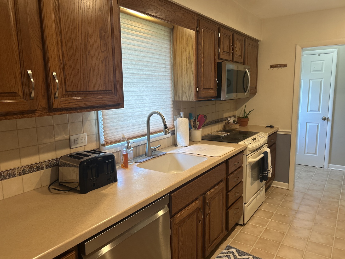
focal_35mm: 26
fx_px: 259
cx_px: 172
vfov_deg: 53.1
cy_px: 130
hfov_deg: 67.3
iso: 100
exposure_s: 1/60
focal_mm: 5.7
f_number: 1.5
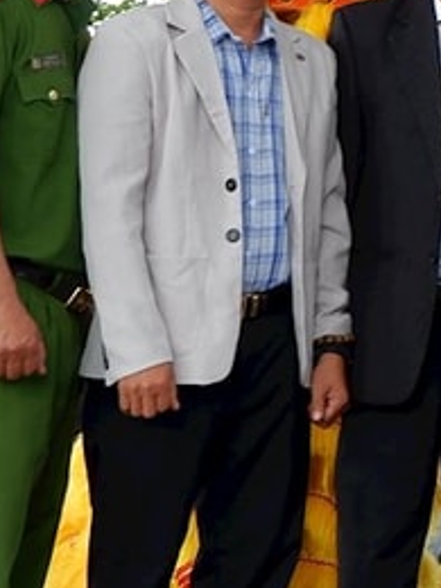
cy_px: -285
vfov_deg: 9.4
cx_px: 1499
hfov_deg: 6.4
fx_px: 3499
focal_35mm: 206
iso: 200
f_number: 4.5
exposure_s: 1/150
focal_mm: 19.2
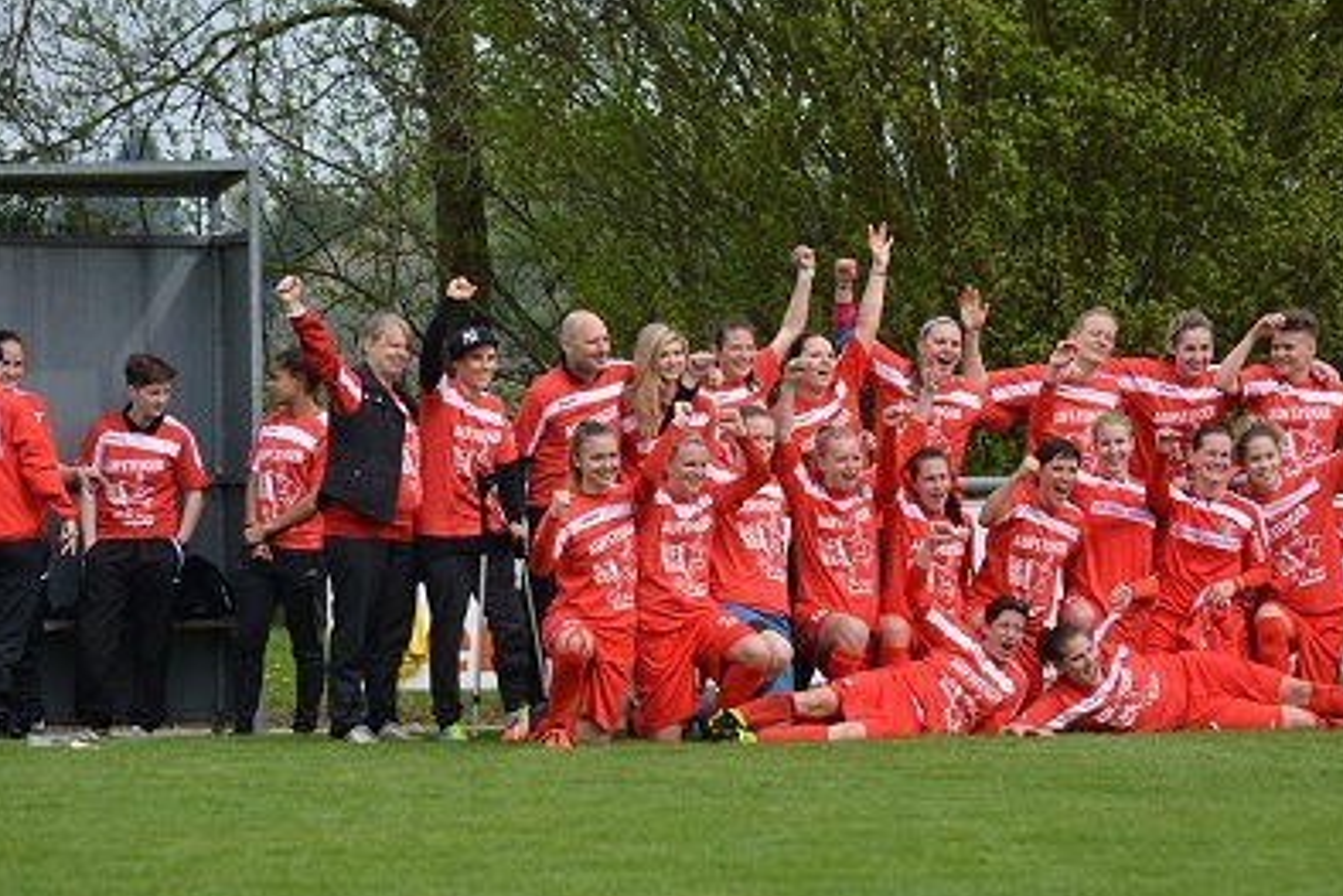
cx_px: 738
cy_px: 465
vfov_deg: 4.1
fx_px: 12389
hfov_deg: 6.2
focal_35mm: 332
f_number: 5.6
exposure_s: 1/1600
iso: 400
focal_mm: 180
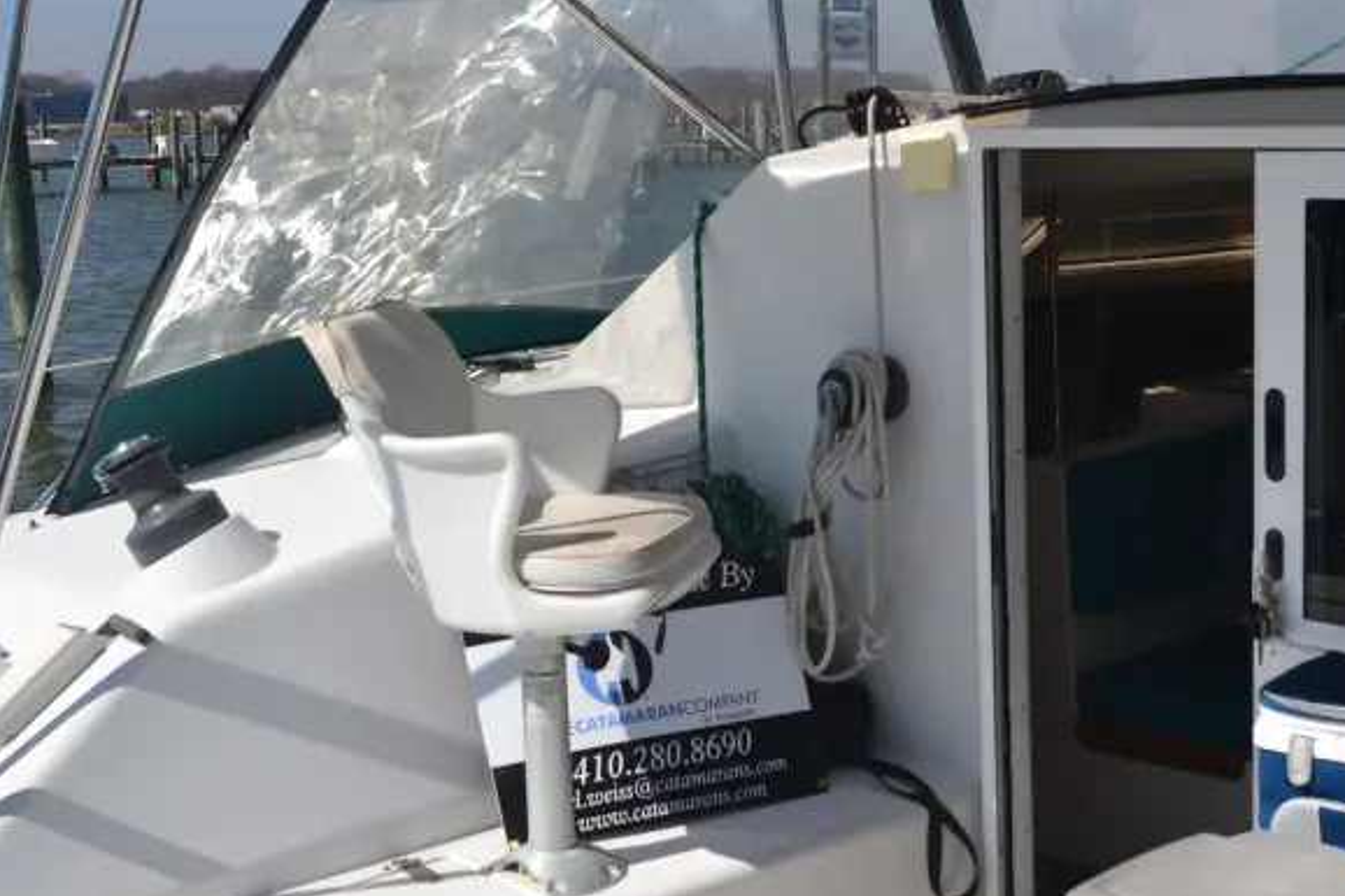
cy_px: 355
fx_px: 2017
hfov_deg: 36.7
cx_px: 817
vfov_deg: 25.0
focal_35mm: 54
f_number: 11
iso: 320
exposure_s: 1/500
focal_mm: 26
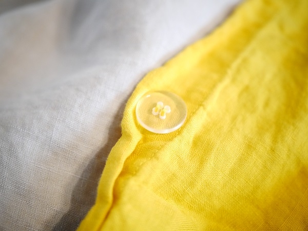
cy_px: 116
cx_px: 154
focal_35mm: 50
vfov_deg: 29.1
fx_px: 445
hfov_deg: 38.2
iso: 2500
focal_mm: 25
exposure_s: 1/60
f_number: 1.7
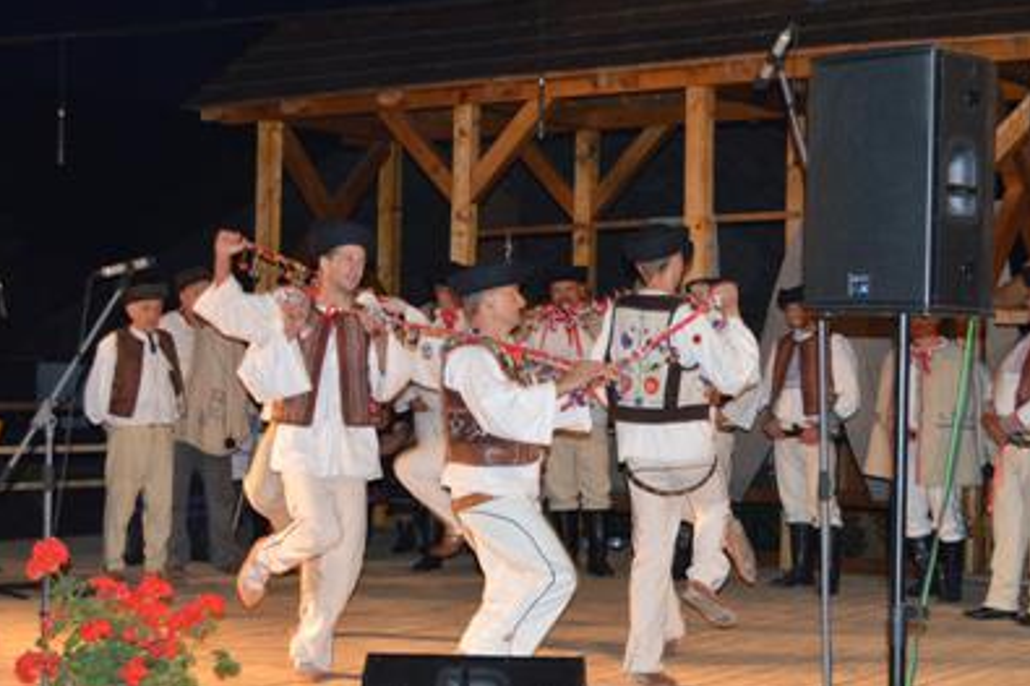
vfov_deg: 20.0
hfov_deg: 29.7
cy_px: 383
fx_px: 1945
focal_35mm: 68
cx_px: 493
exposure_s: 1/60
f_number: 5
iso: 800
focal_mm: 28
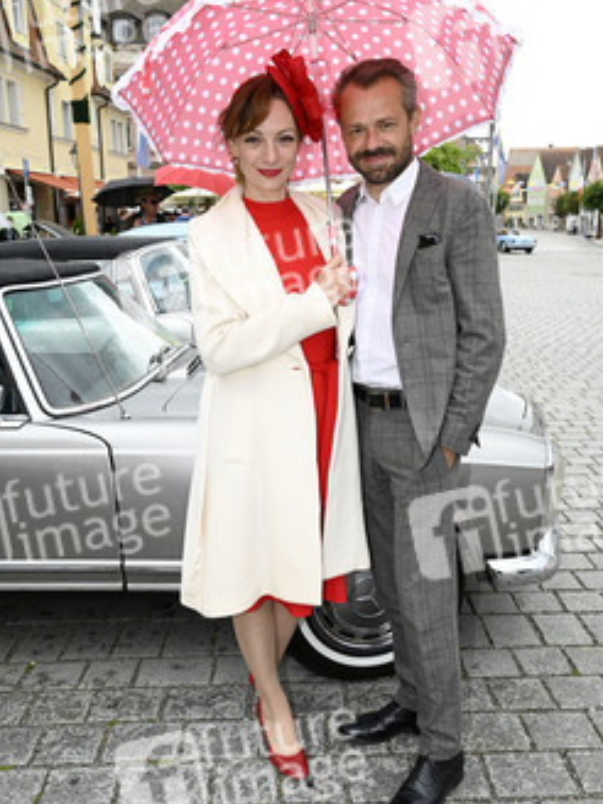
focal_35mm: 34
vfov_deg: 54.0
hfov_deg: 41.8
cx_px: 311
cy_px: 400
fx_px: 790
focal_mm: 29
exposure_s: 1/160
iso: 320
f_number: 6.3
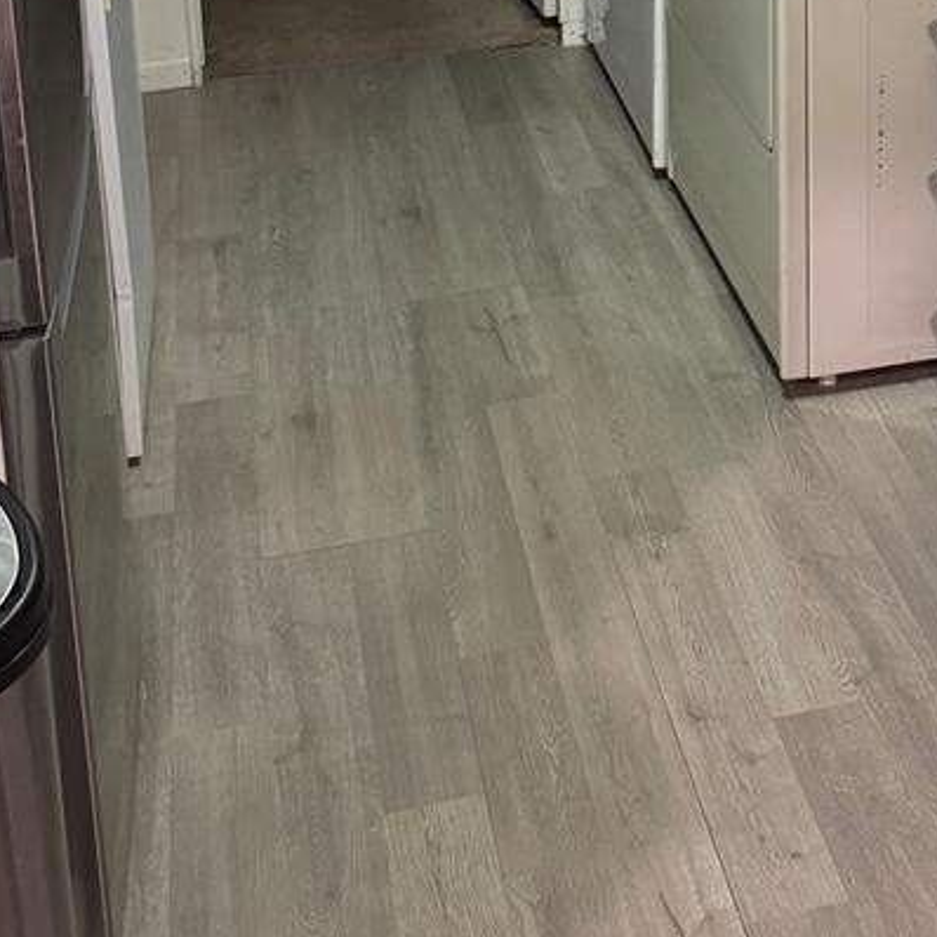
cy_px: -205
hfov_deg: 26.2
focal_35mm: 64
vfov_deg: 24.3
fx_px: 1960
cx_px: 805
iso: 400
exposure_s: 1/60
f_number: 1.78
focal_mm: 6.76
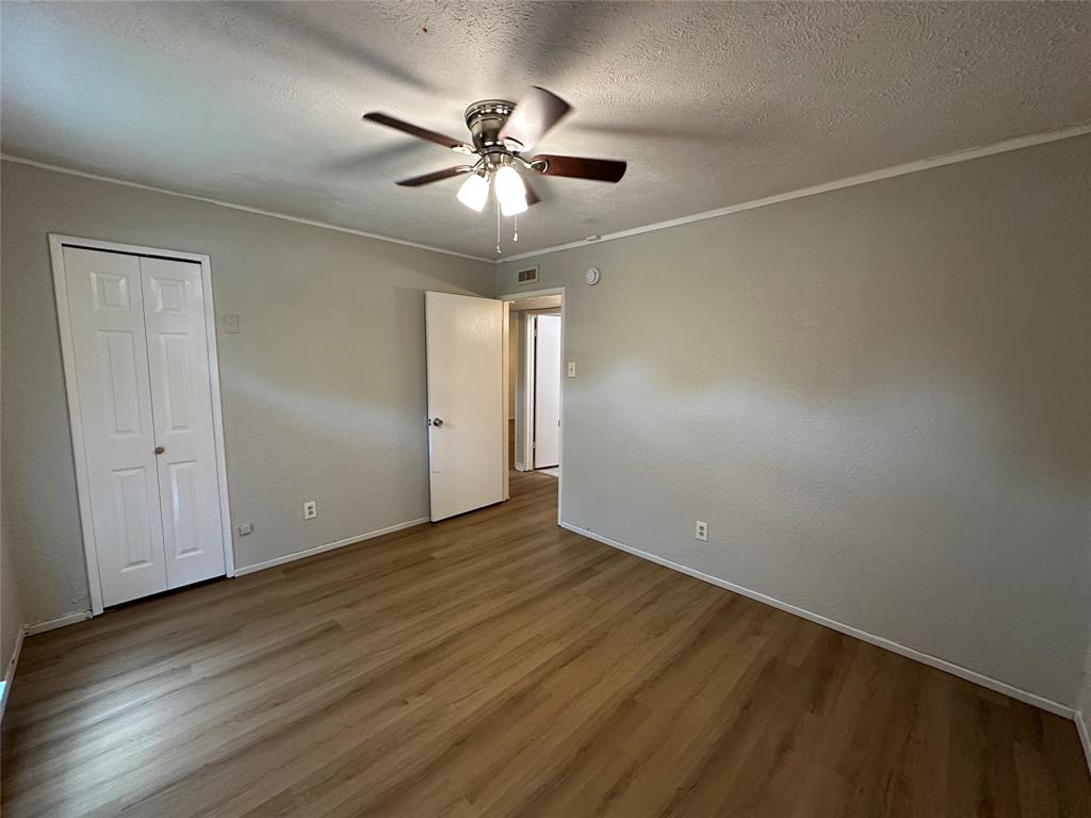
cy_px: 409
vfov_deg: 85.7
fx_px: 441
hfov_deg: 102.1
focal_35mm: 14
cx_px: 546
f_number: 2.2
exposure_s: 1/60
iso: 200
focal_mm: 2.22
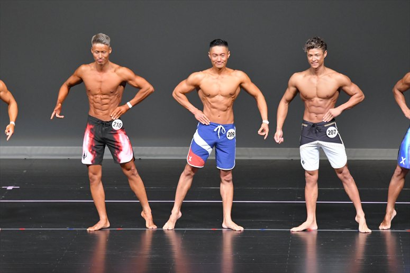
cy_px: 136
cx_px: 205
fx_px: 3074
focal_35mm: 270
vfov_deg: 5.1
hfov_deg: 7.6
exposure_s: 1/400
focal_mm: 180
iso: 5000
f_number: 5.6
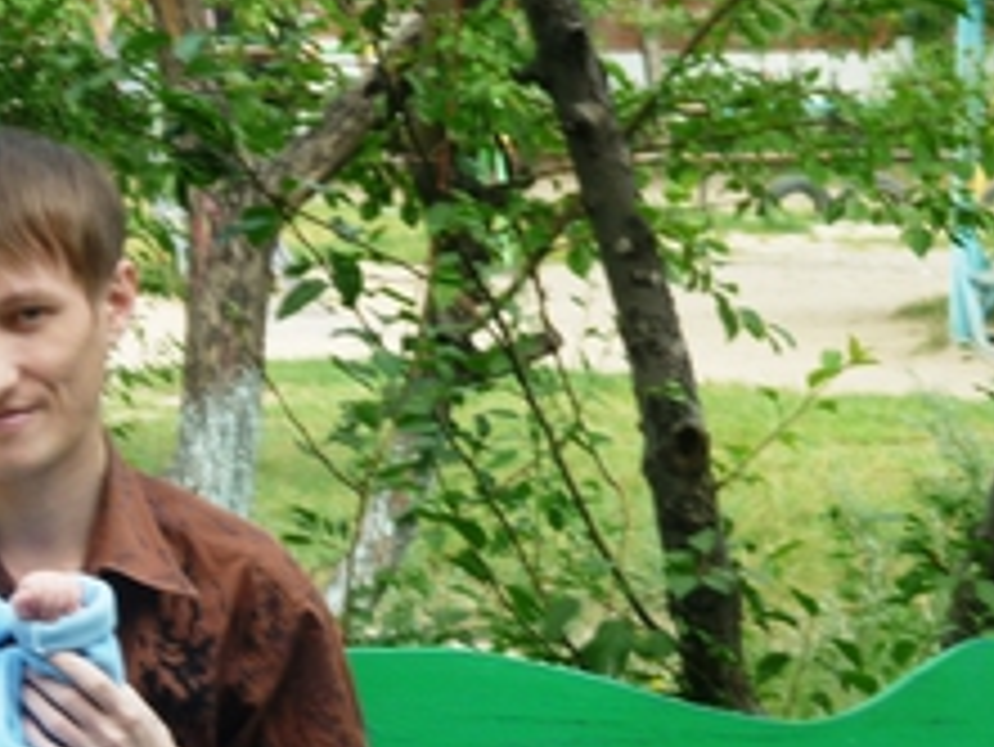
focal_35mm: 218
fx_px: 6263
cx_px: 36
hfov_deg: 9.0
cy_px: 598
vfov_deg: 6.8
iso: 80
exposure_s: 1/100
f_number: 5.1
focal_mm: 17.7
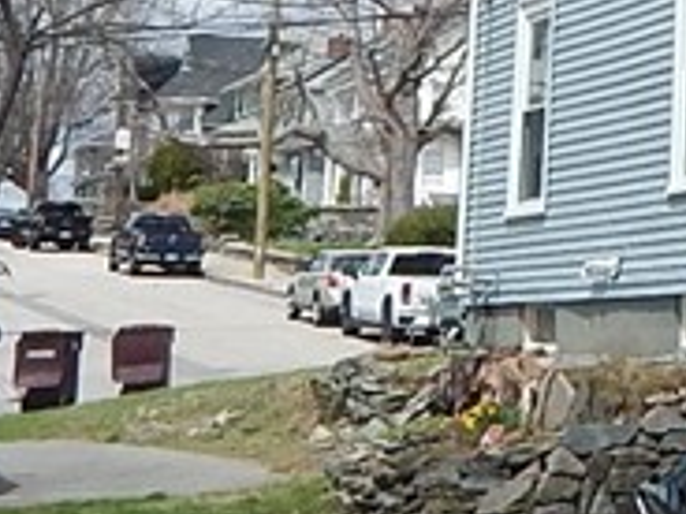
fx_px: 2755
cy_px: -183
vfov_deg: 10.4
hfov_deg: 12.8
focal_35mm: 139
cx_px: 1275
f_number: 3.1
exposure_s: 1/1500
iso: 125
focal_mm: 4.5
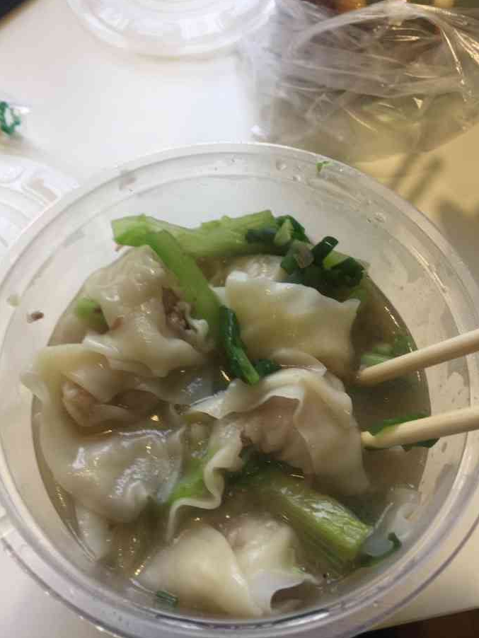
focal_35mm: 30
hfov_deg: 46.8
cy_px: 315
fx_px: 553
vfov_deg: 59.9
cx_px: 235
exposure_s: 1/50
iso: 40
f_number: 2.2
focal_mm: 4.15
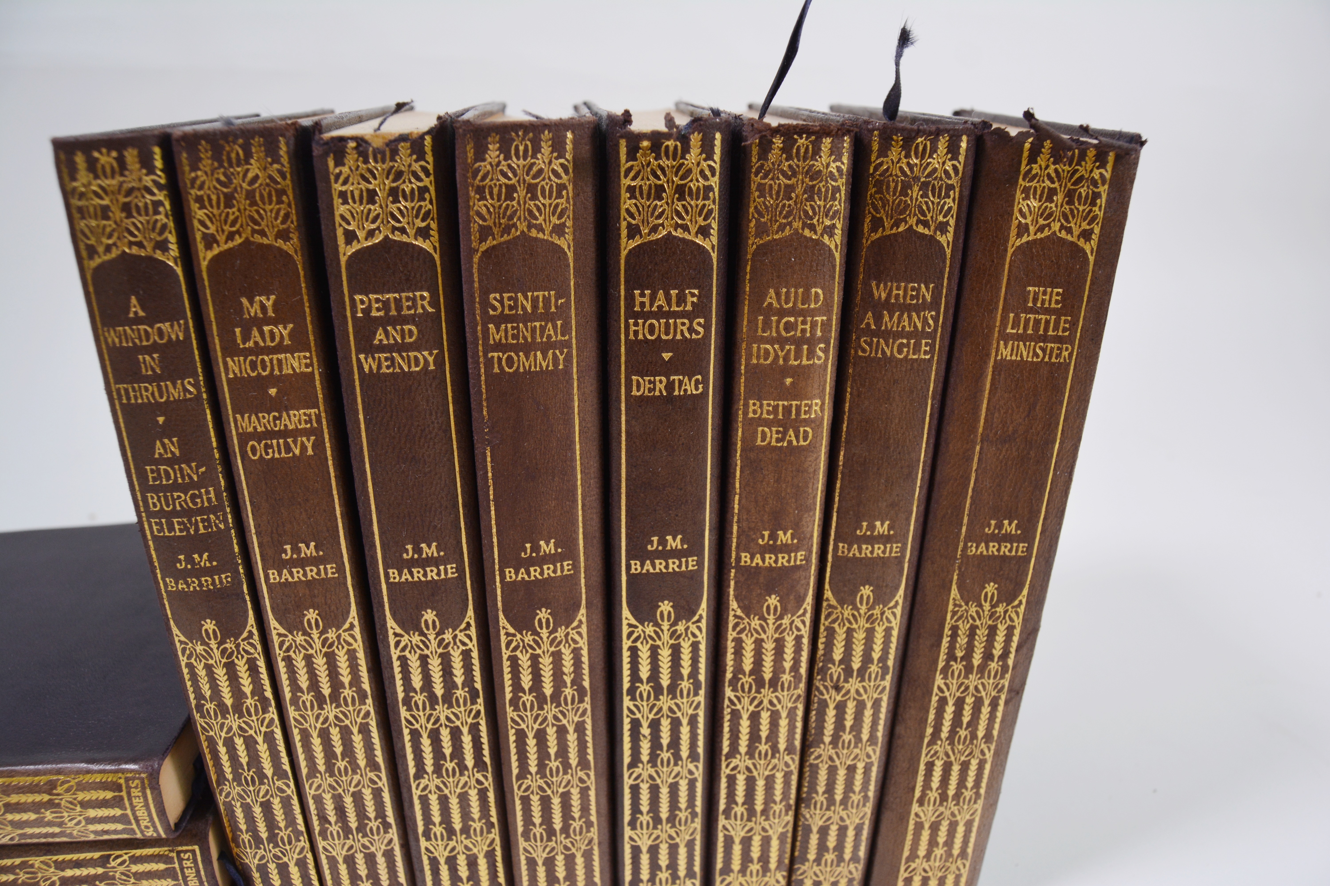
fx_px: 997
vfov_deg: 47.9
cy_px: 443
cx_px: 665
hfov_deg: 67.4
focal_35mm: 27
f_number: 5.6
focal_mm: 18
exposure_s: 1/125
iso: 360
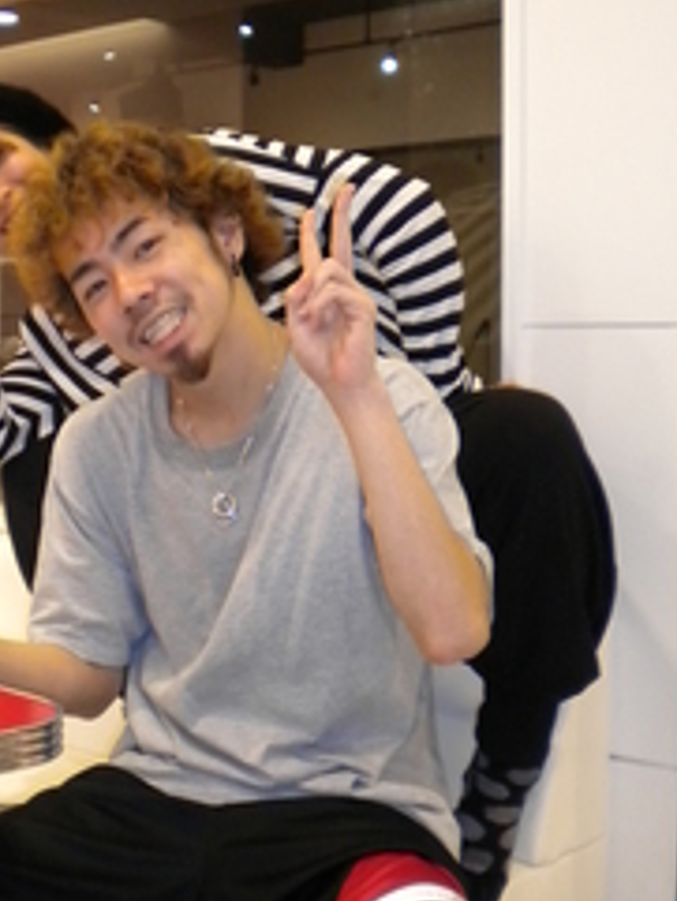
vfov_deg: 33.0
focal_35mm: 58
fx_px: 1511
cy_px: 322
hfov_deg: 25.1
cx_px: 202
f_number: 3.1
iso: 400
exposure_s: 1/46.3
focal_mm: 6.3
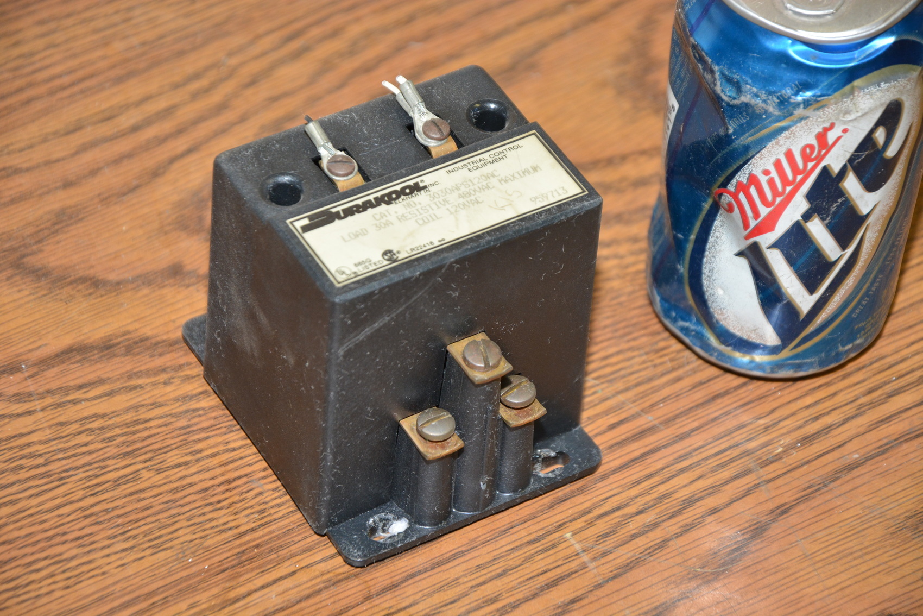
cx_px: 462
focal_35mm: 158
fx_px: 4039
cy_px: 308
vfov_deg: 8.7
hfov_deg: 13.0
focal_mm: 105
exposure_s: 1/60
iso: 800
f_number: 7.1
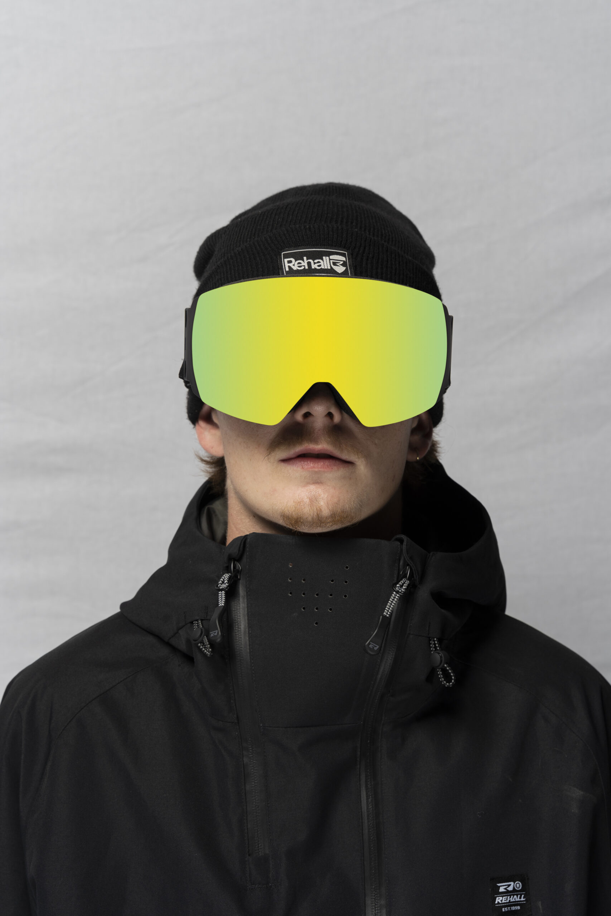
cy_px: 458
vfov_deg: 30.5
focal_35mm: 66
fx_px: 1680
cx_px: 306
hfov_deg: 20.6
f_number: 8
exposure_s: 1/125
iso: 100
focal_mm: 66
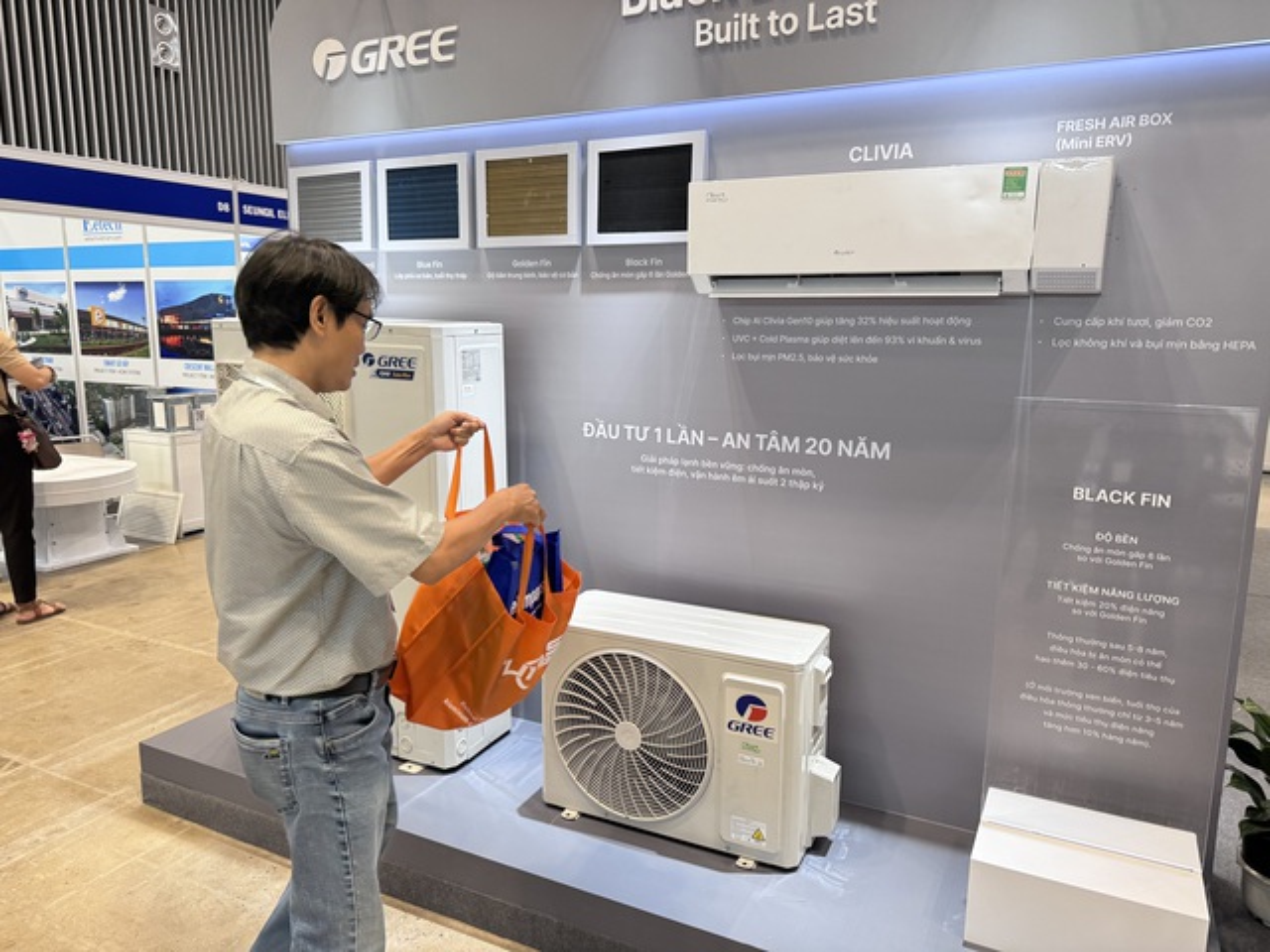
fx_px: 881
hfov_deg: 71.6
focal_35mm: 24
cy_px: 476
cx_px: 635
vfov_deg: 56.8
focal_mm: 6.76
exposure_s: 1/100
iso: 160
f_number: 1.78
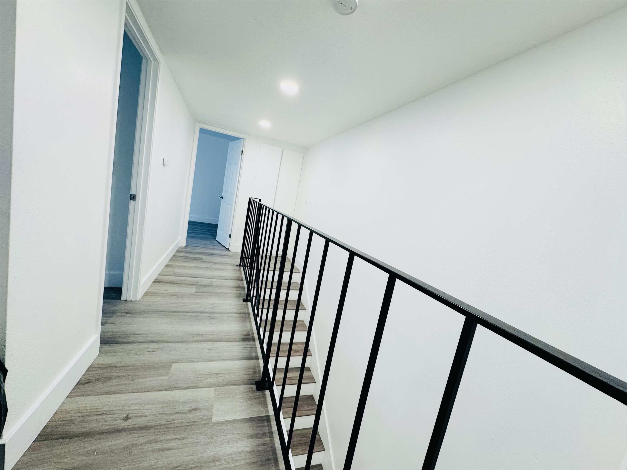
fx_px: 254
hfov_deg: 102.1
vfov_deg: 85.7
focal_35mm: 14
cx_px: 314
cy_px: 235
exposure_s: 1/120
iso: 160
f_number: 2.2
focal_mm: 2.22
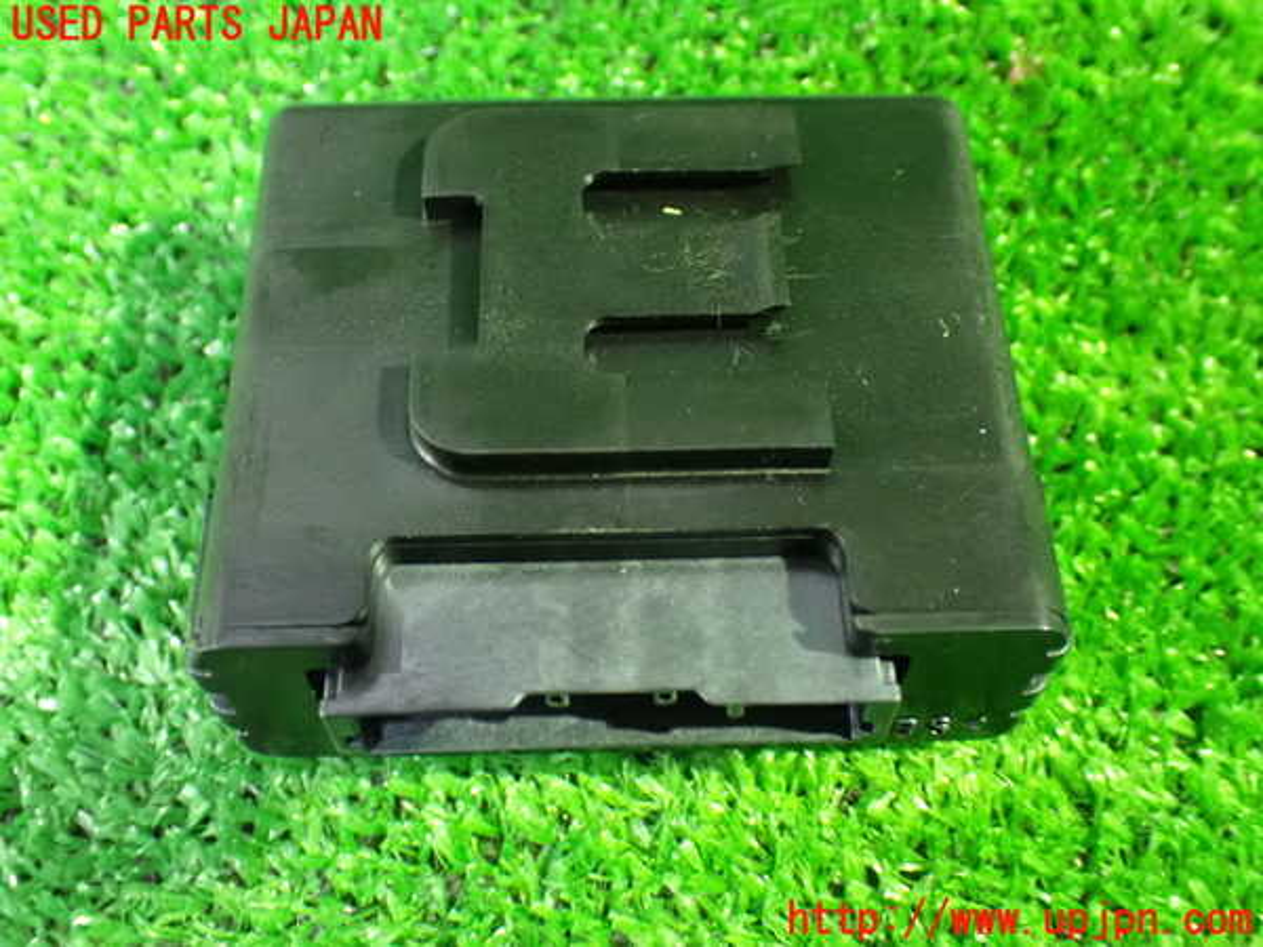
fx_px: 1386
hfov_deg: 49.0
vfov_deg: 37.7
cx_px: 632
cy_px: 474
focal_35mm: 38
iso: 1600
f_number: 2.7
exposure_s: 1/15
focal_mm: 6.83
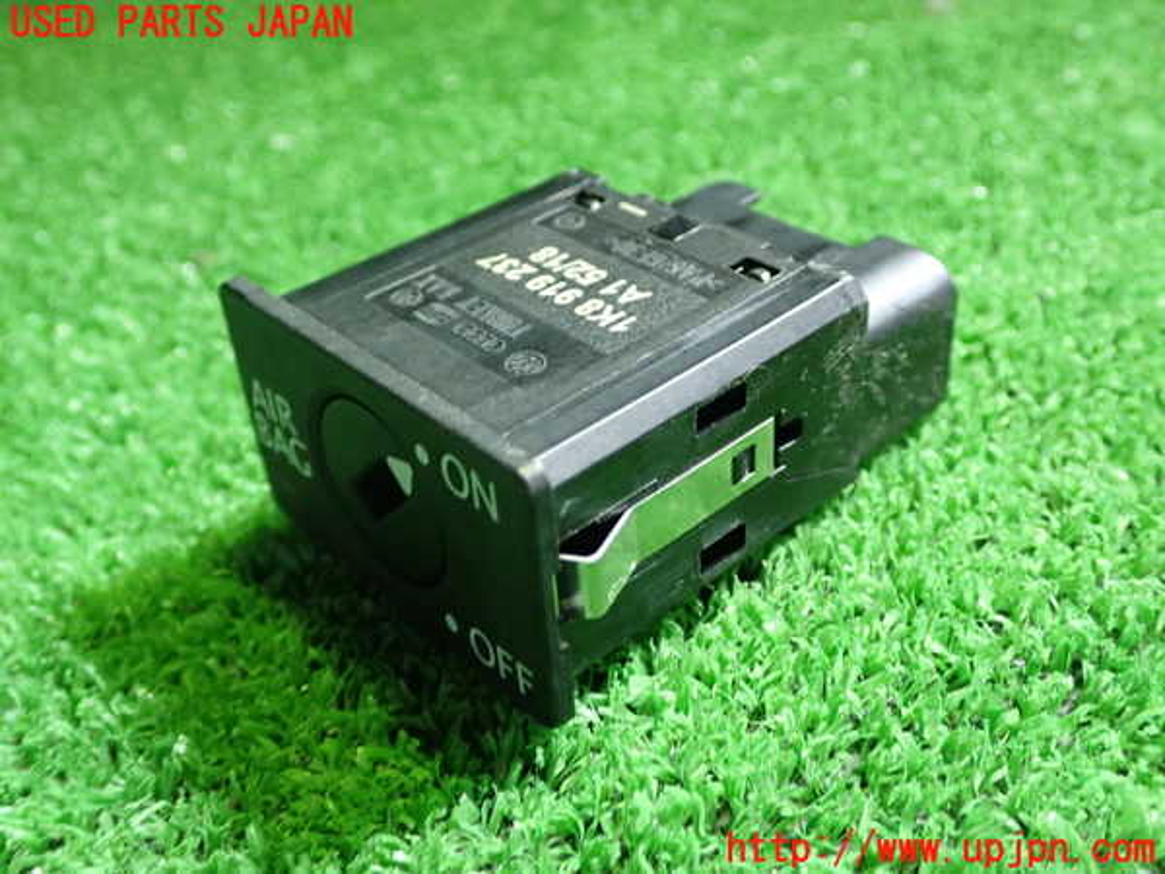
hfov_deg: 49.0
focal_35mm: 38
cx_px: 582
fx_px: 1279
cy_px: 437
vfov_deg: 37.7
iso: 800
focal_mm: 6.83
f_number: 2.7
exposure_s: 1/30
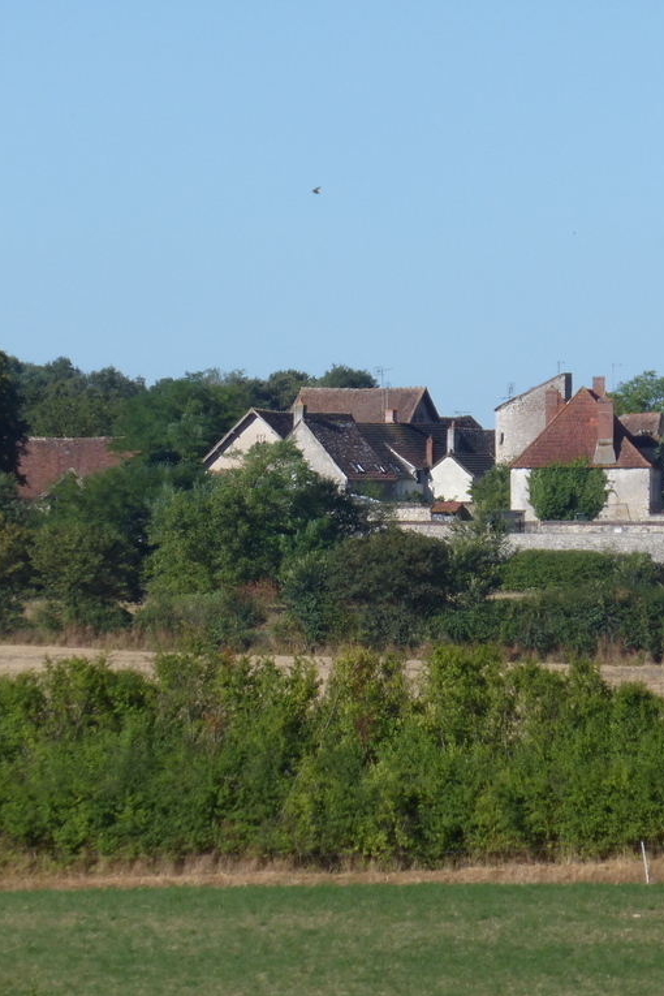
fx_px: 15437
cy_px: 499
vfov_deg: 3.7
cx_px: 349
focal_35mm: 558
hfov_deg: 2.5
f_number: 5.9
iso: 100
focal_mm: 65
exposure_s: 1/640
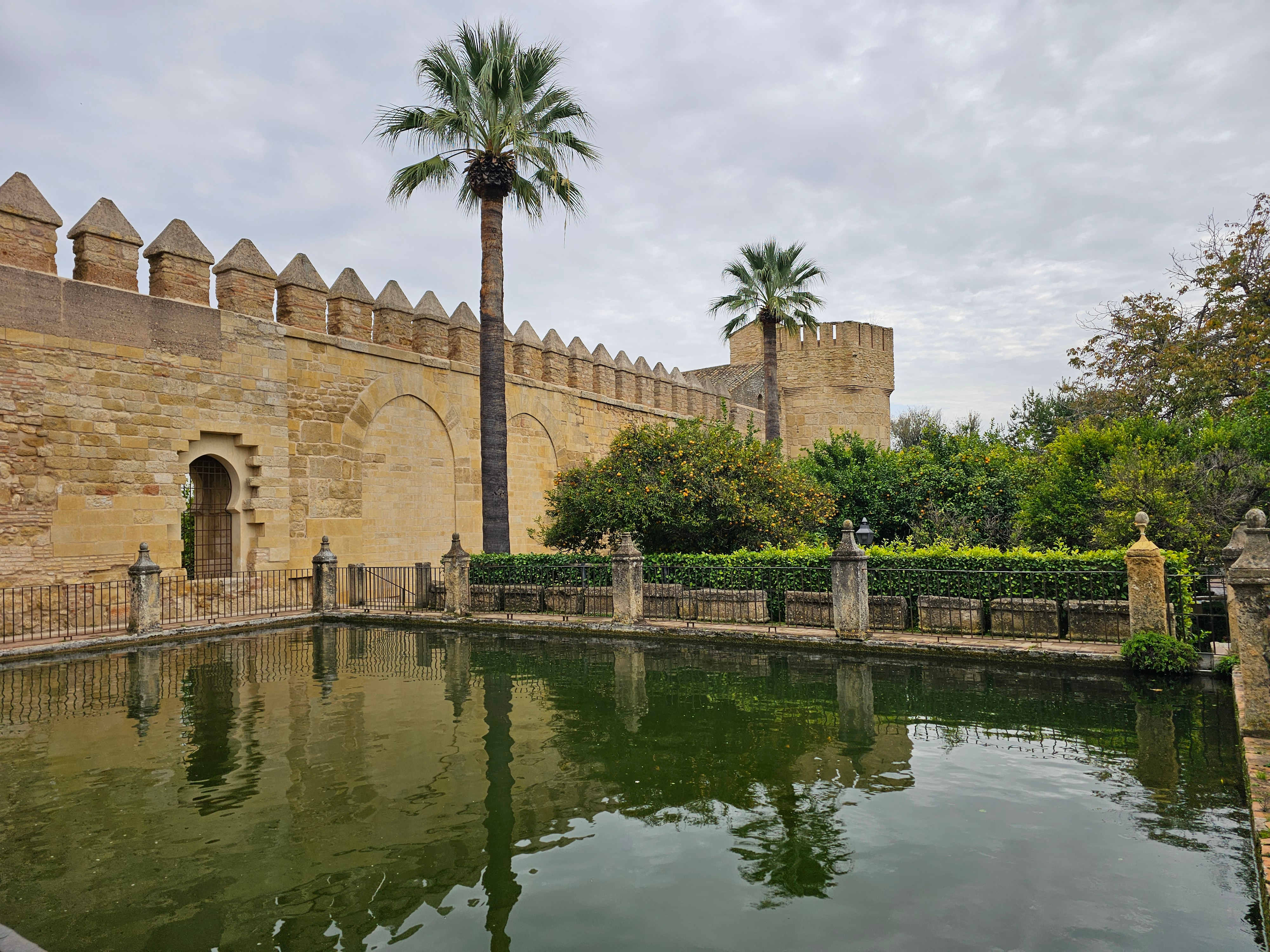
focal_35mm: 23
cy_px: 476
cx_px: 635
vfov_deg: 58.9
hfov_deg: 73.9
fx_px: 844
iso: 10
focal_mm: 6.3
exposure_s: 1/425
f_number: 1.7
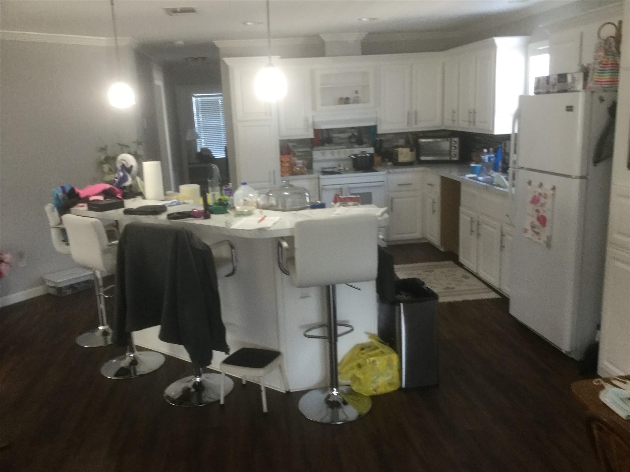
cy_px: 236
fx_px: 564
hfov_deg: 58.4
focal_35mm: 31
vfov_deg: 45.4
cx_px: 315
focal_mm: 3.3
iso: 100
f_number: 2.4
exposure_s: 1/30
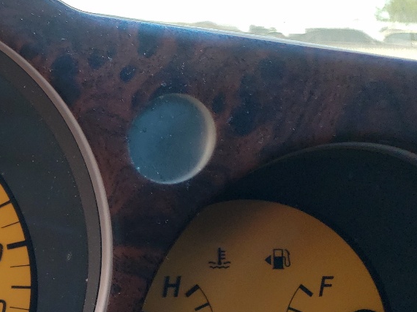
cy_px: 257
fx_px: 879
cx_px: -145
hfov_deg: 23.2
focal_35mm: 73
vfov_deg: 19.9
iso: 50
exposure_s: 1/357
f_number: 1.5
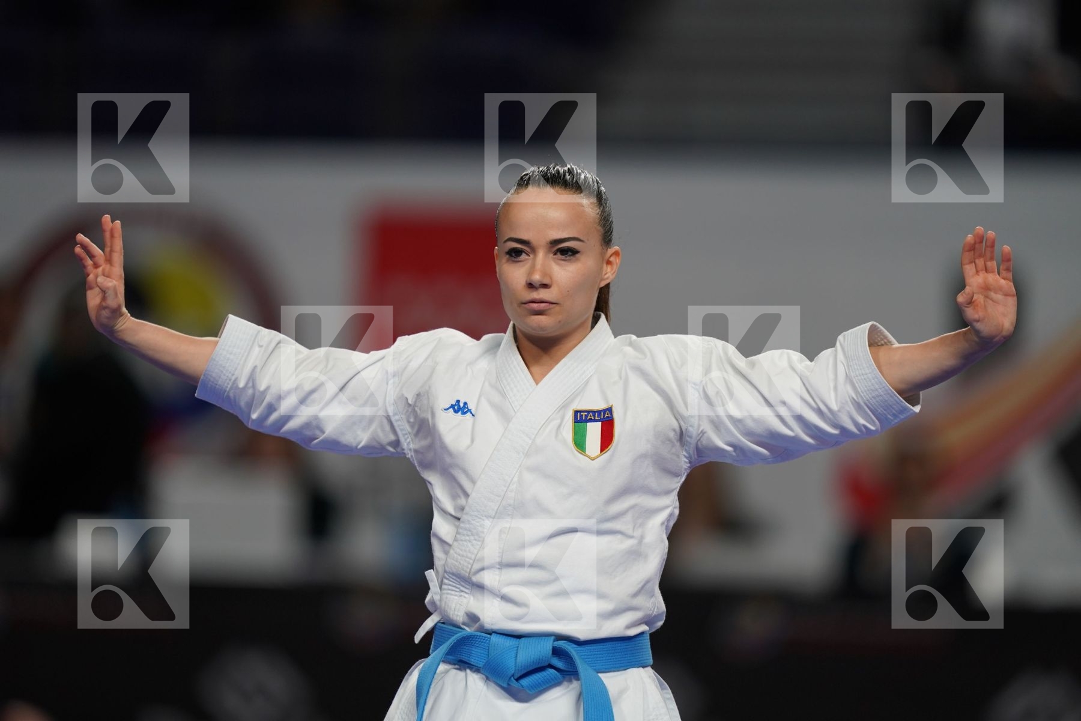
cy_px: 360
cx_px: 540
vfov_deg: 3.4
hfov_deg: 5.2
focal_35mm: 400
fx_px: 12010
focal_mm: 400
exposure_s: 1/500
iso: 640
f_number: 2.8
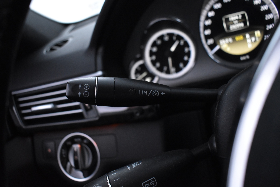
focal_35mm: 29
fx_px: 226
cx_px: 136
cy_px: 91
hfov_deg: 63.6
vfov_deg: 45.0
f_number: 3.5
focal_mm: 18
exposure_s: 1/80
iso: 3200
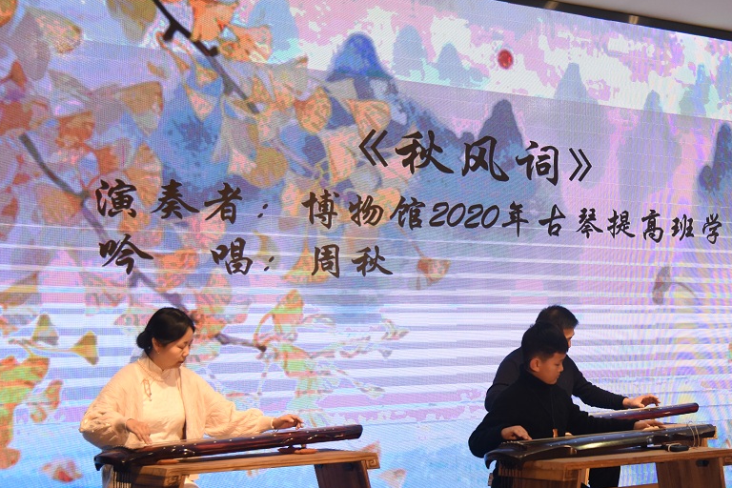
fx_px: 1627
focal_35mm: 80
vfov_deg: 17.0
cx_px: 580
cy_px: 297
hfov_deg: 25.0
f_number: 4
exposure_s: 1/160
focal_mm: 48
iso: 1600
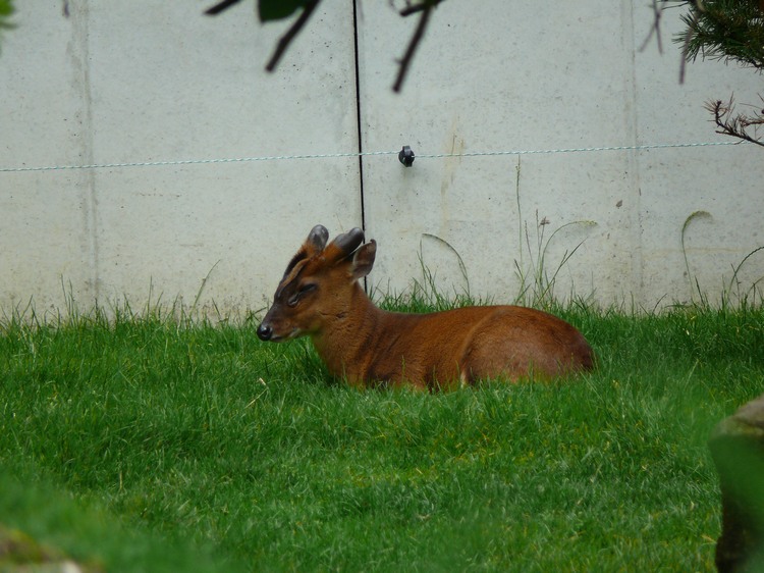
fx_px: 9267
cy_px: 286
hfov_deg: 4.7
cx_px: 382
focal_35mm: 420
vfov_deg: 3.5
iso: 100
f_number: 3.7
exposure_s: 1/100
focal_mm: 88.8
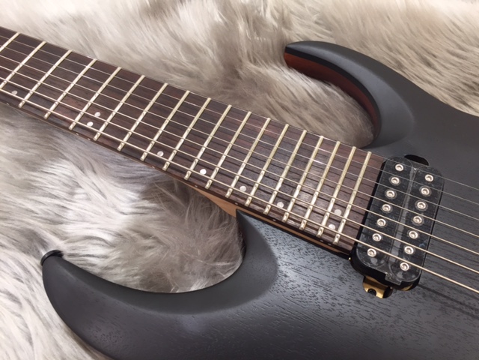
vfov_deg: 48.2
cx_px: 240
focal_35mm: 29
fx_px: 401
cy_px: 180
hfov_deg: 61.7
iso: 64
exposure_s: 1/30
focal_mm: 4.15
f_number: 2.2
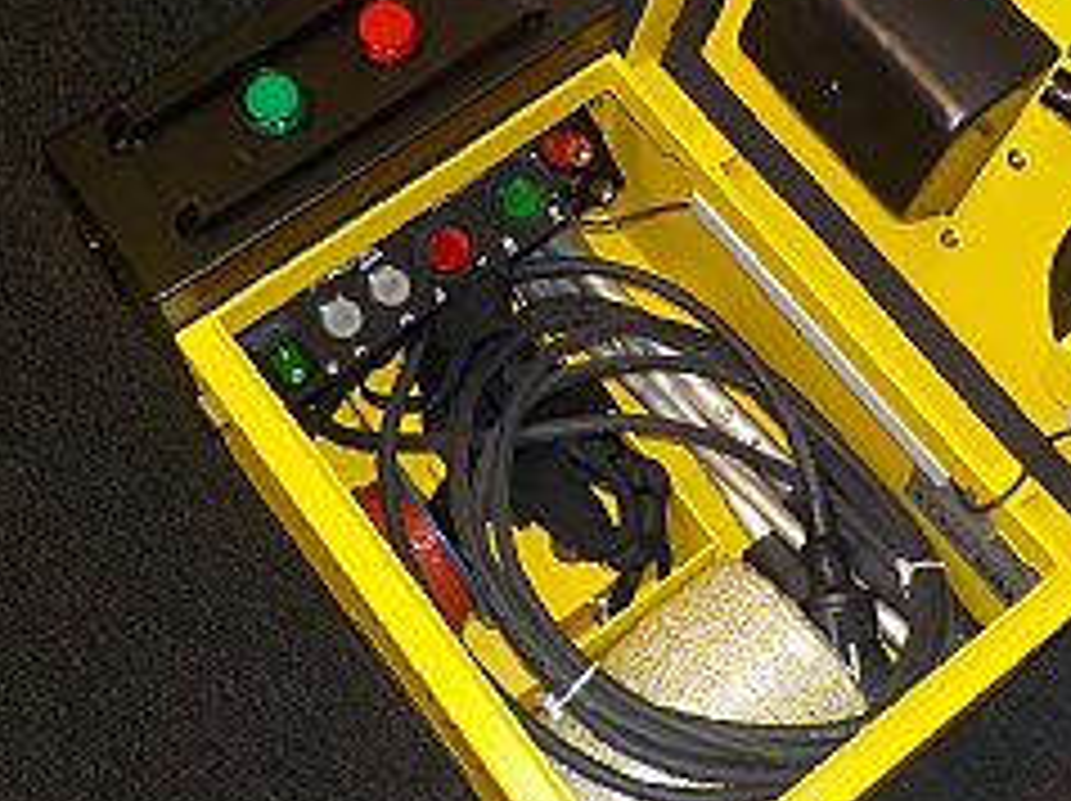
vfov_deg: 27.3
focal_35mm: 53
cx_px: 634
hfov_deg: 36.1
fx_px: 1638
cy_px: 277
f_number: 3.3
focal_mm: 4.1
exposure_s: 1/30
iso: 200
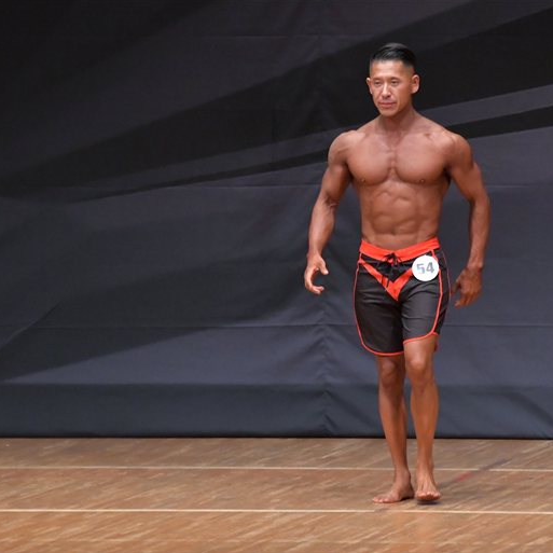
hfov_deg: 4.5
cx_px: 395
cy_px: 277
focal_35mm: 385
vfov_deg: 4.6
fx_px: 6958
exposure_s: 1/400
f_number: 5.6
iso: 6400
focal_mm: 200
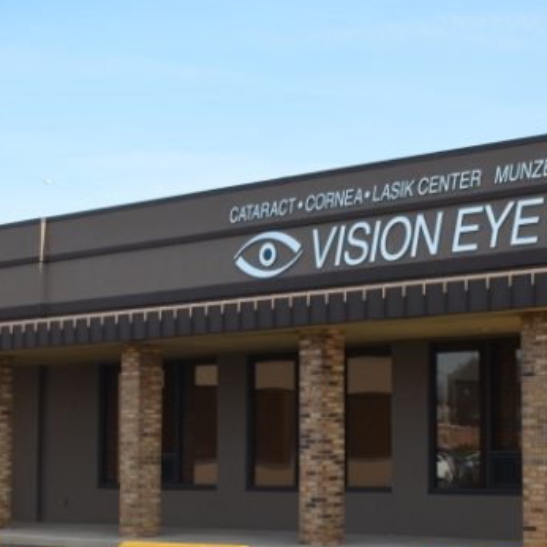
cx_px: 498
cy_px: 358
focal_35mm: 79
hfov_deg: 21.4
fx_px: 1412
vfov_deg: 21.8
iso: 400
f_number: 5
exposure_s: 1/1250
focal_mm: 28
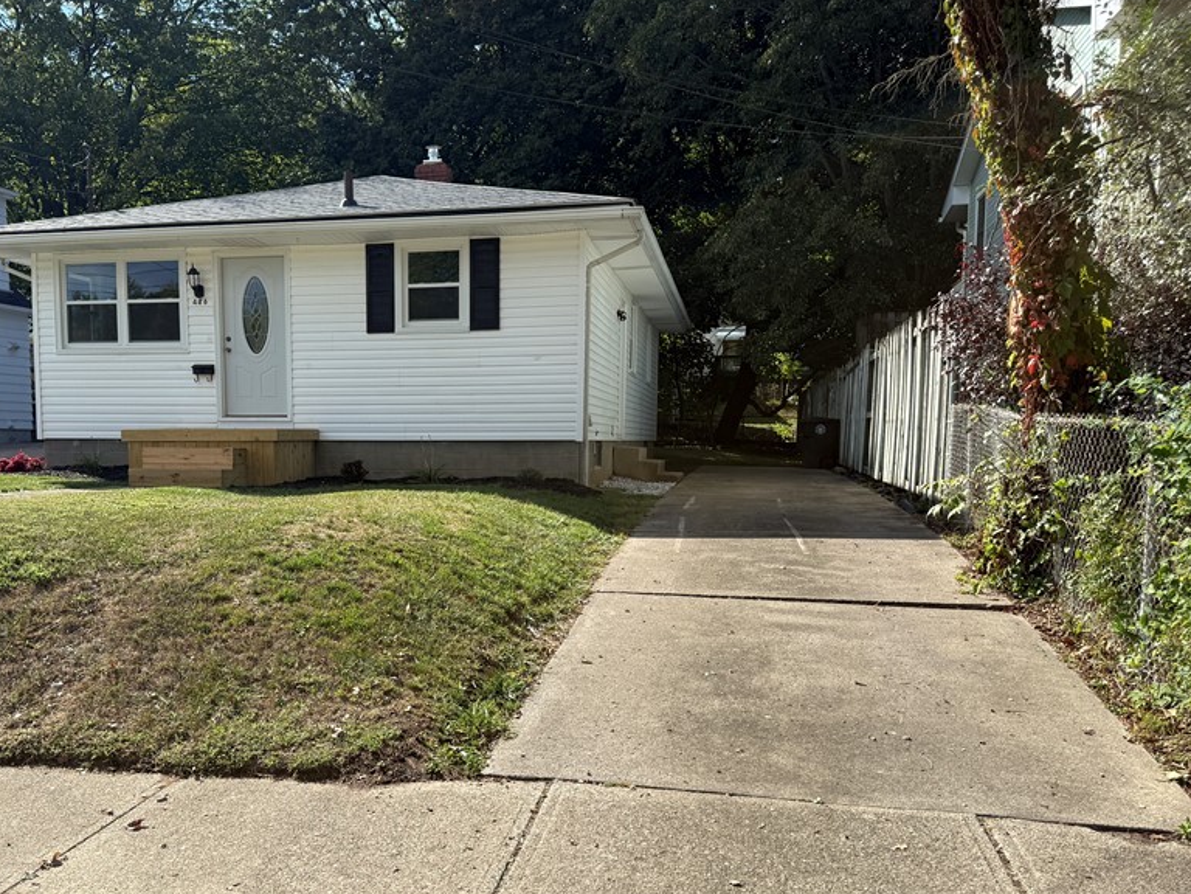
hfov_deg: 56.2
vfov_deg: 43.9
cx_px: 457
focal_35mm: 32
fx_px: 1101
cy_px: 539
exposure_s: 1/2801
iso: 80
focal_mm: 6.76
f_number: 1.78
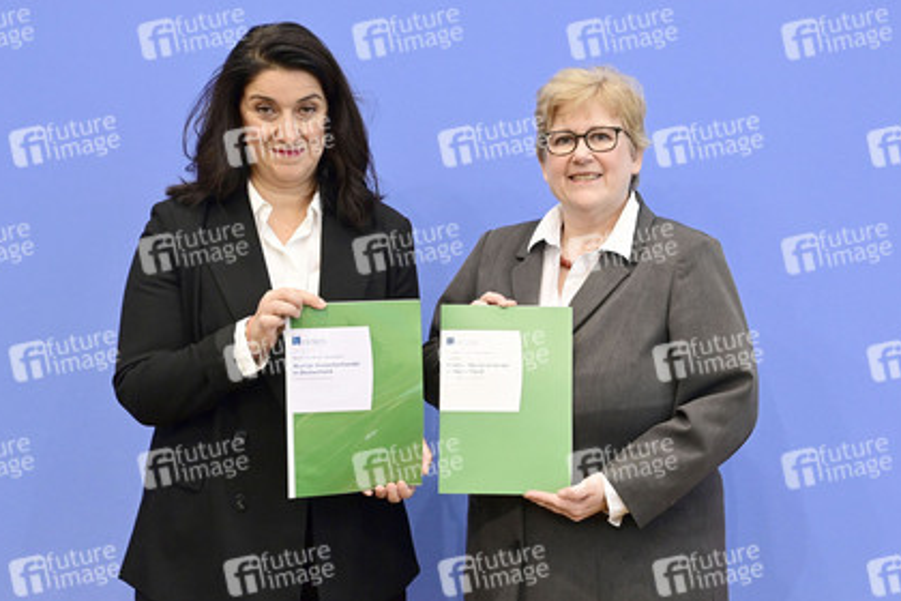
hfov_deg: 33.9
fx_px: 1477
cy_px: 303
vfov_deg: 23.0
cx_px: 437
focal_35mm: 59
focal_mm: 55
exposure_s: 1/320
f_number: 6.3
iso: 6400
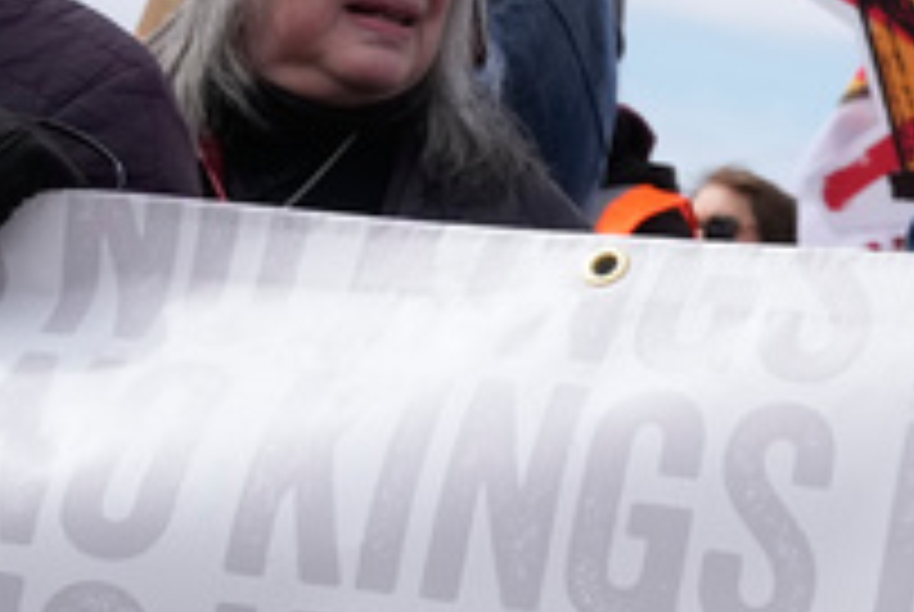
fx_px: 3966
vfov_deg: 8.6
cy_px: -396
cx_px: 1639
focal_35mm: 156
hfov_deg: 12.1
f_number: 6.3
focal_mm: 31
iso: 800
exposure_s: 1/2500
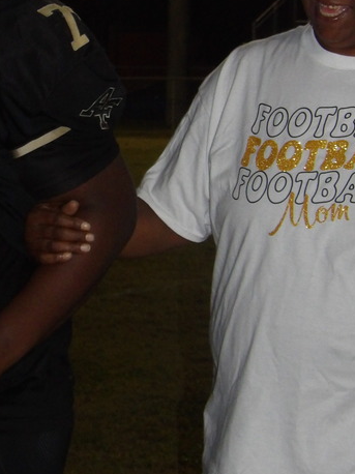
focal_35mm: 161
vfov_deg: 12.2
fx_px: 2204
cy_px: 117
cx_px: 63
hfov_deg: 9.2
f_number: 3.6
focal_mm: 13
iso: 400
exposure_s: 1/100
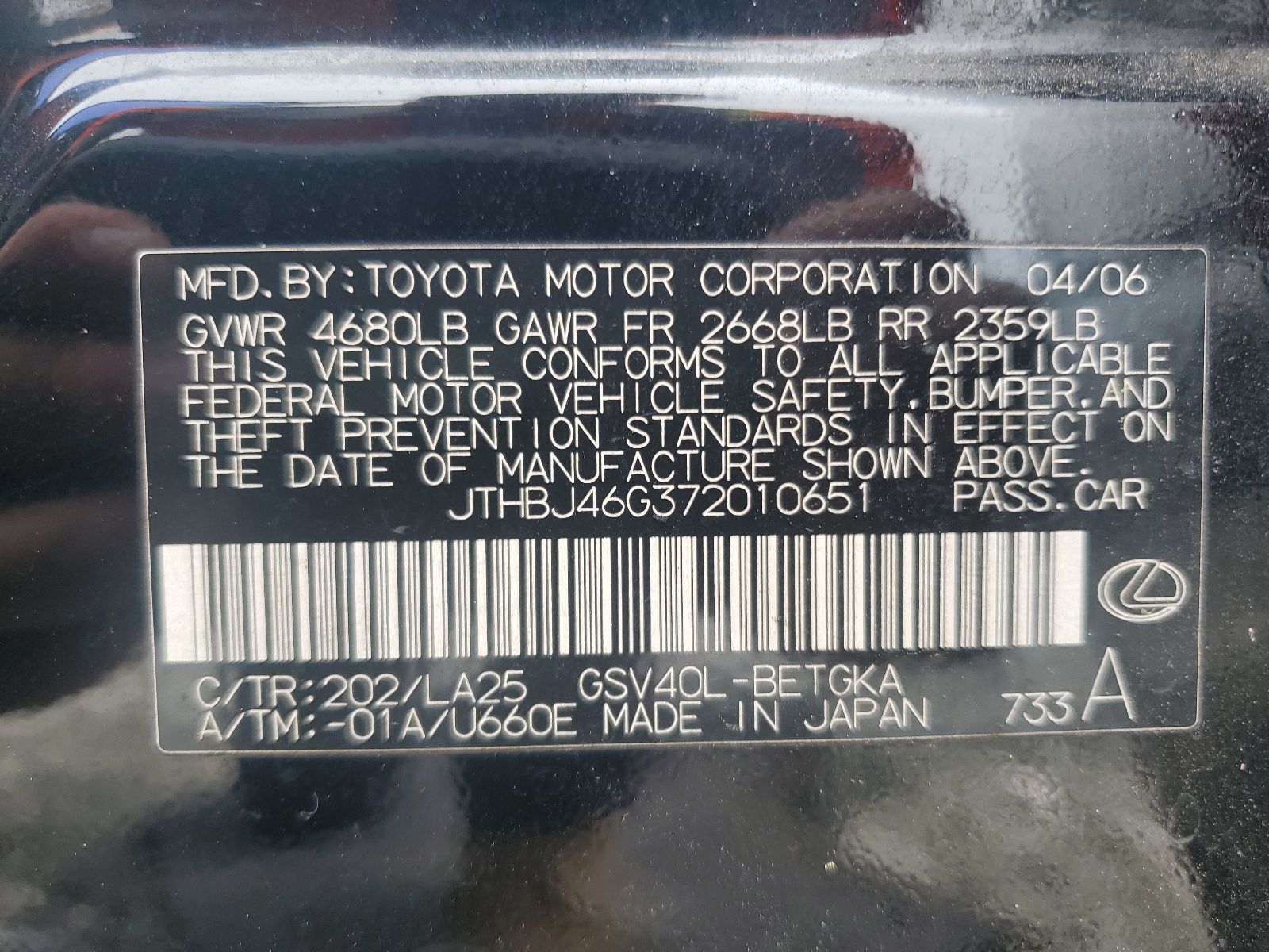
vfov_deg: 53.1
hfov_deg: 67.3
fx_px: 953
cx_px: 634
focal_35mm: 26
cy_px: 476
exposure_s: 1/120
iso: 53
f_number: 1.5
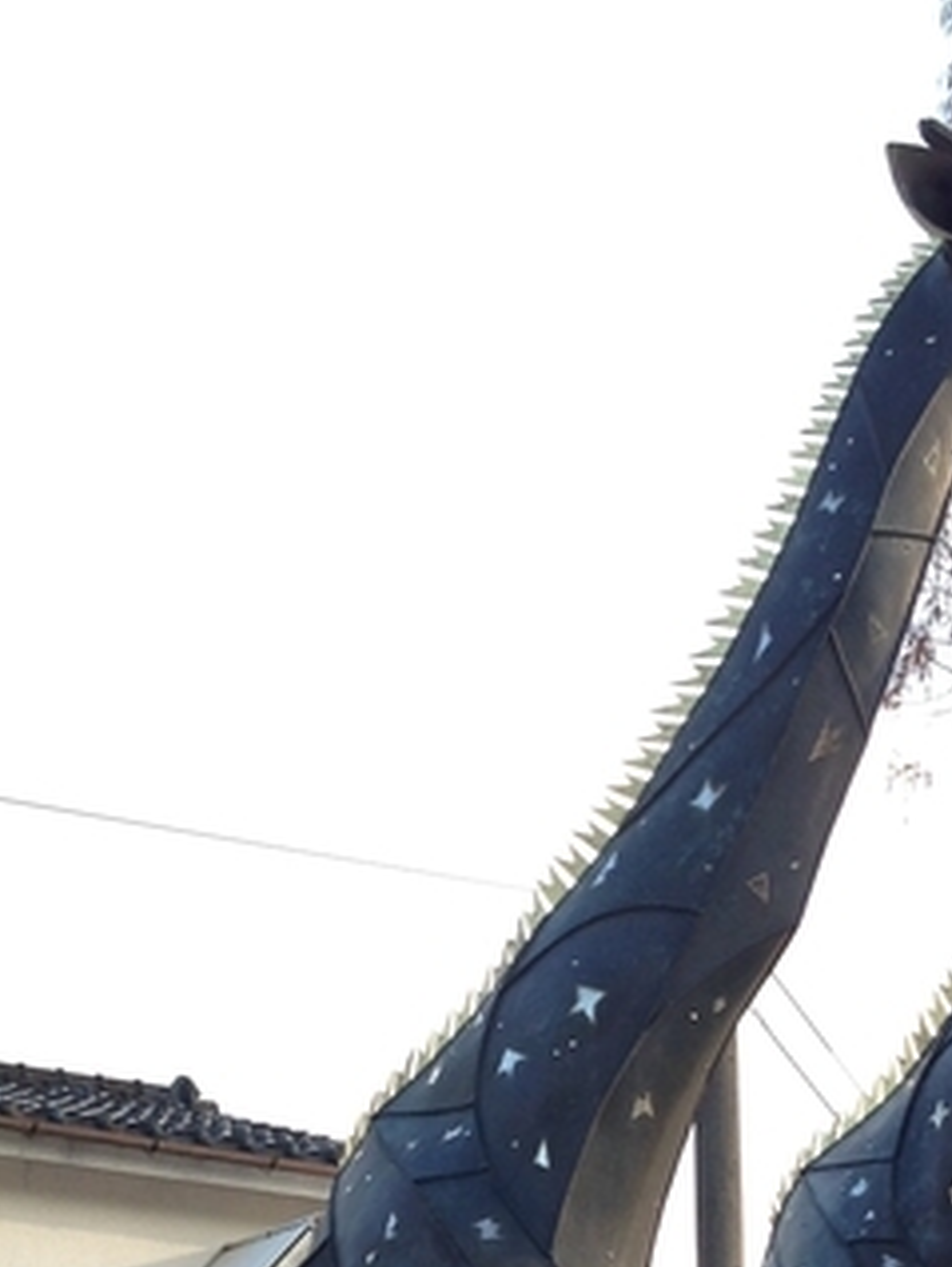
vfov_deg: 22.3
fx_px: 3039
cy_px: 1383
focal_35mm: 83
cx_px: 713
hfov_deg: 17.7
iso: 50
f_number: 2.4
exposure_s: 1/276
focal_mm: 4.12
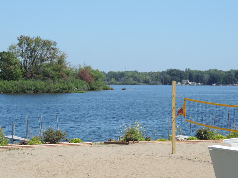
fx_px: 825
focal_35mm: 120
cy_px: 89
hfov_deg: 16.4
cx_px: 119
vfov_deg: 12.3
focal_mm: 21.4
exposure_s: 1/500
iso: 80
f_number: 4.2
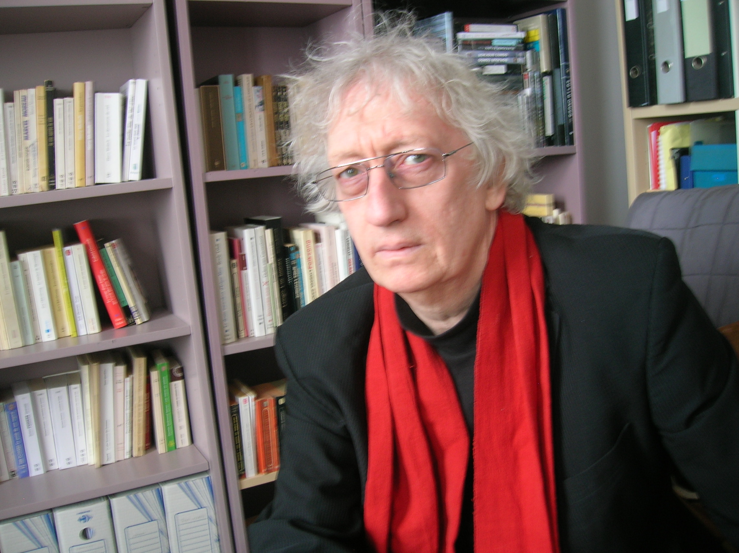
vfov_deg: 41.7
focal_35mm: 34
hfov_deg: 54.0
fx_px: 725
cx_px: 370
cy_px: 276
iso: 50
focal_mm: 5.7
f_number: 2.9
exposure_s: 1/6
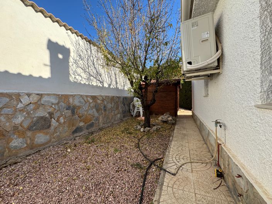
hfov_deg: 102.1
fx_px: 110
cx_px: 136
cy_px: 102
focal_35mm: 14
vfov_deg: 85.6
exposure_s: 1/473
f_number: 2.2
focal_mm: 2.22
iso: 40
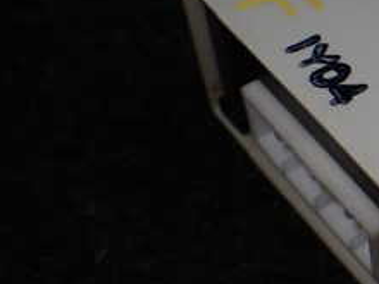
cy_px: 114
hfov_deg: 21.2
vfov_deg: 18.0
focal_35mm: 82
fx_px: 898
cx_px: 515
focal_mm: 5.4
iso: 100
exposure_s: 1/125
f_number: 2.3
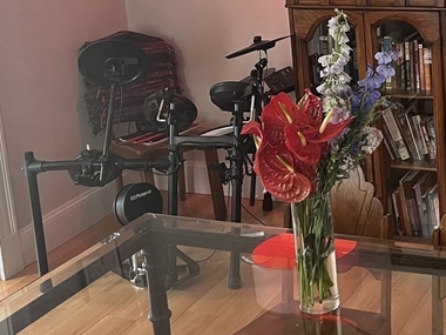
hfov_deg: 26.6
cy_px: 47
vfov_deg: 20.7
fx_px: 902
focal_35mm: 70
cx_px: 420
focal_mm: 5.1
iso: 200
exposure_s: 1/60
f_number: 1.6
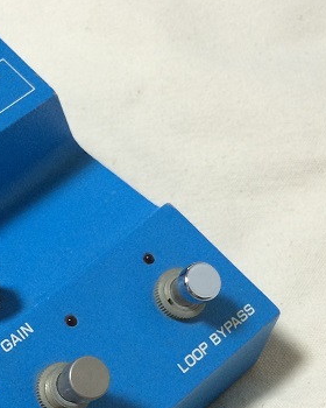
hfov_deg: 21.8
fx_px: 796
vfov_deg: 28.1
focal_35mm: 66
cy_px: 325
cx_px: -42
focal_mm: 4.15
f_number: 2.2
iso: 160
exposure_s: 1/33
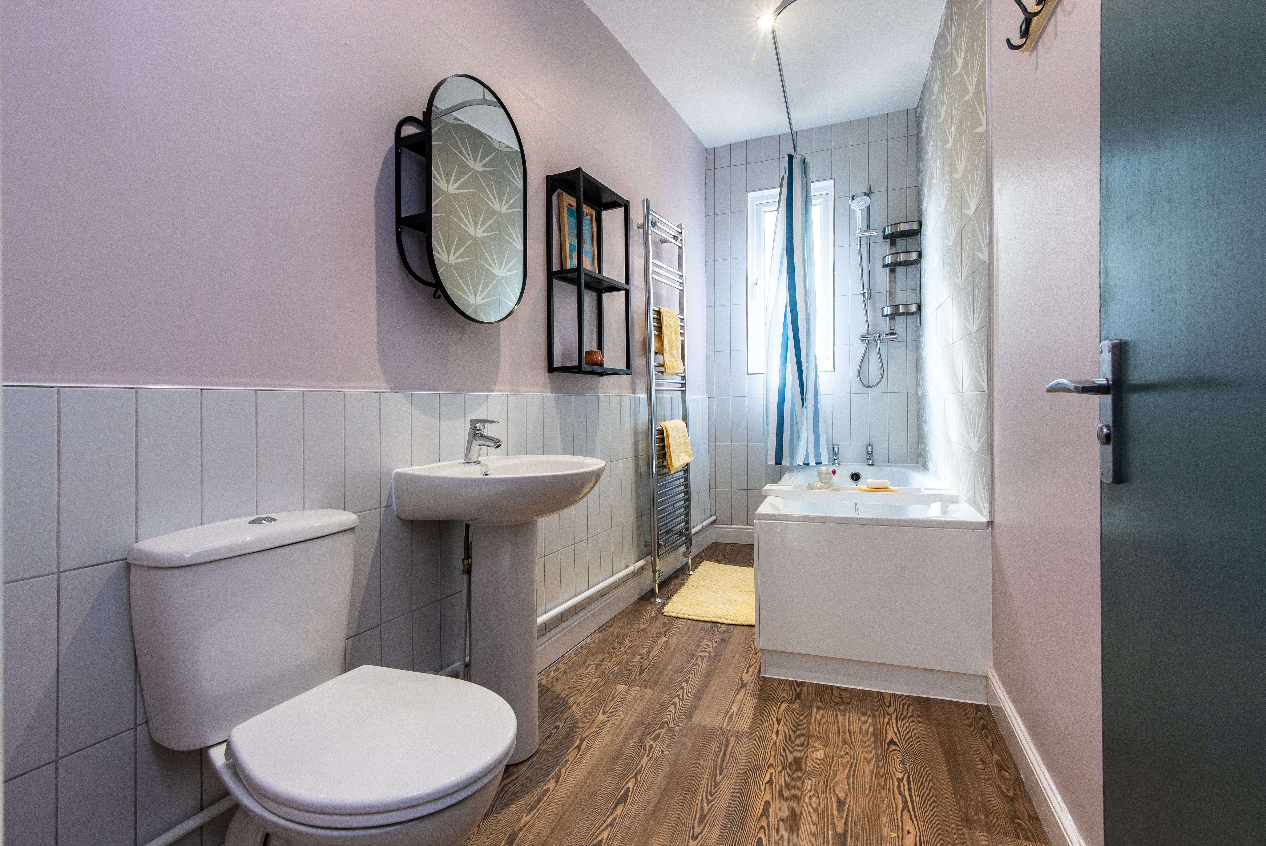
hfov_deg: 96.7
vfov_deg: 73.8
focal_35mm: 16
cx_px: 633
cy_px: 423
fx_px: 563
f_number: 14
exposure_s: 1/6
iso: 100
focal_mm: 16
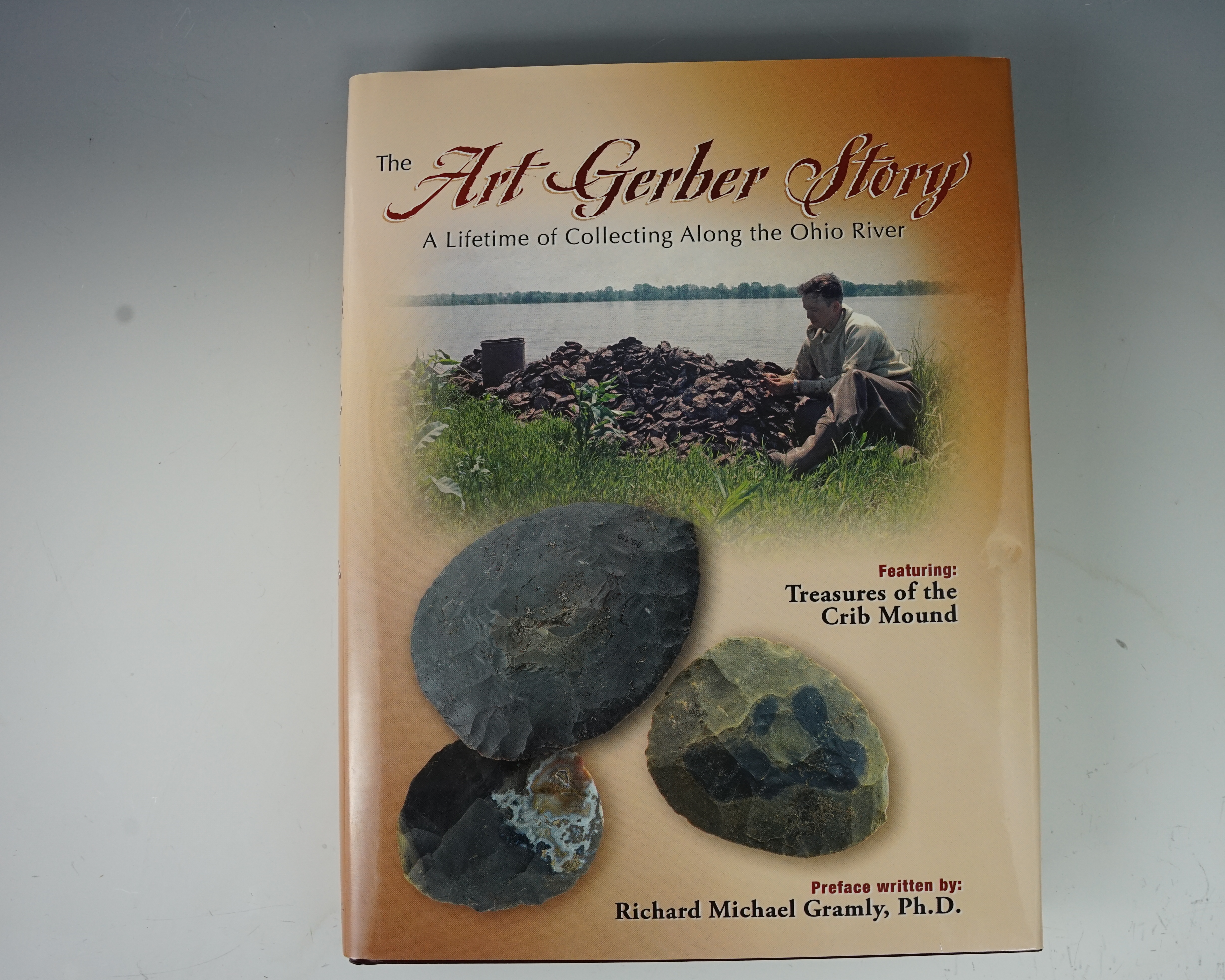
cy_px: 496
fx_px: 1100
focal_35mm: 30
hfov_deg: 57.9
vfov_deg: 48.0
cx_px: 717
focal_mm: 26.3
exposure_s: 1/125
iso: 1000
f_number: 7.1
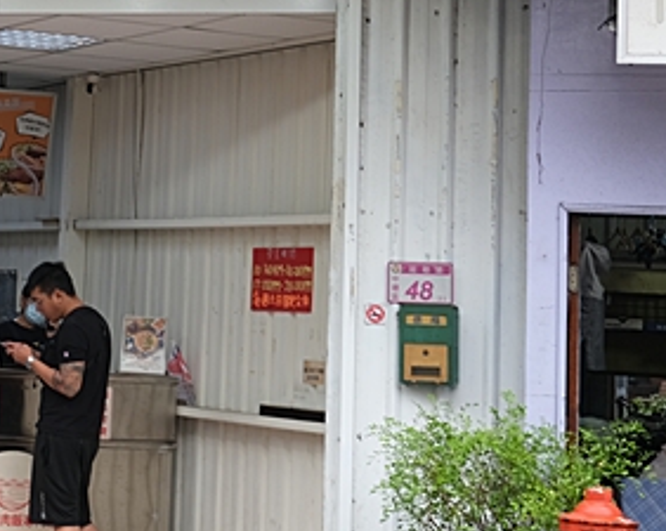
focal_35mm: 105
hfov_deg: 17.2
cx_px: -201
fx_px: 2068
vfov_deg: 14.5
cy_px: 87
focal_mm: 23
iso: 160
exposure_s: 1/52
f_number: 3.6
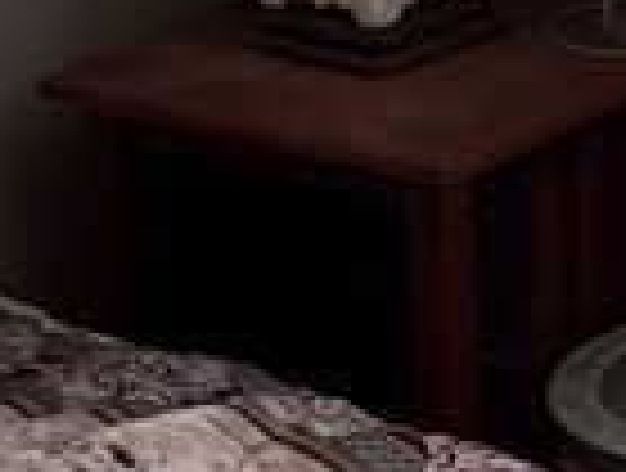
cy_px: -1178
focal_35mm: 191
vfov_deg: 6.7
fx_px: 3463
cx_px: 676
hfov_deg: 10.2
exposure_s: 1/60
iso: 250
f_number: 1.6
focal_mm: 5.96
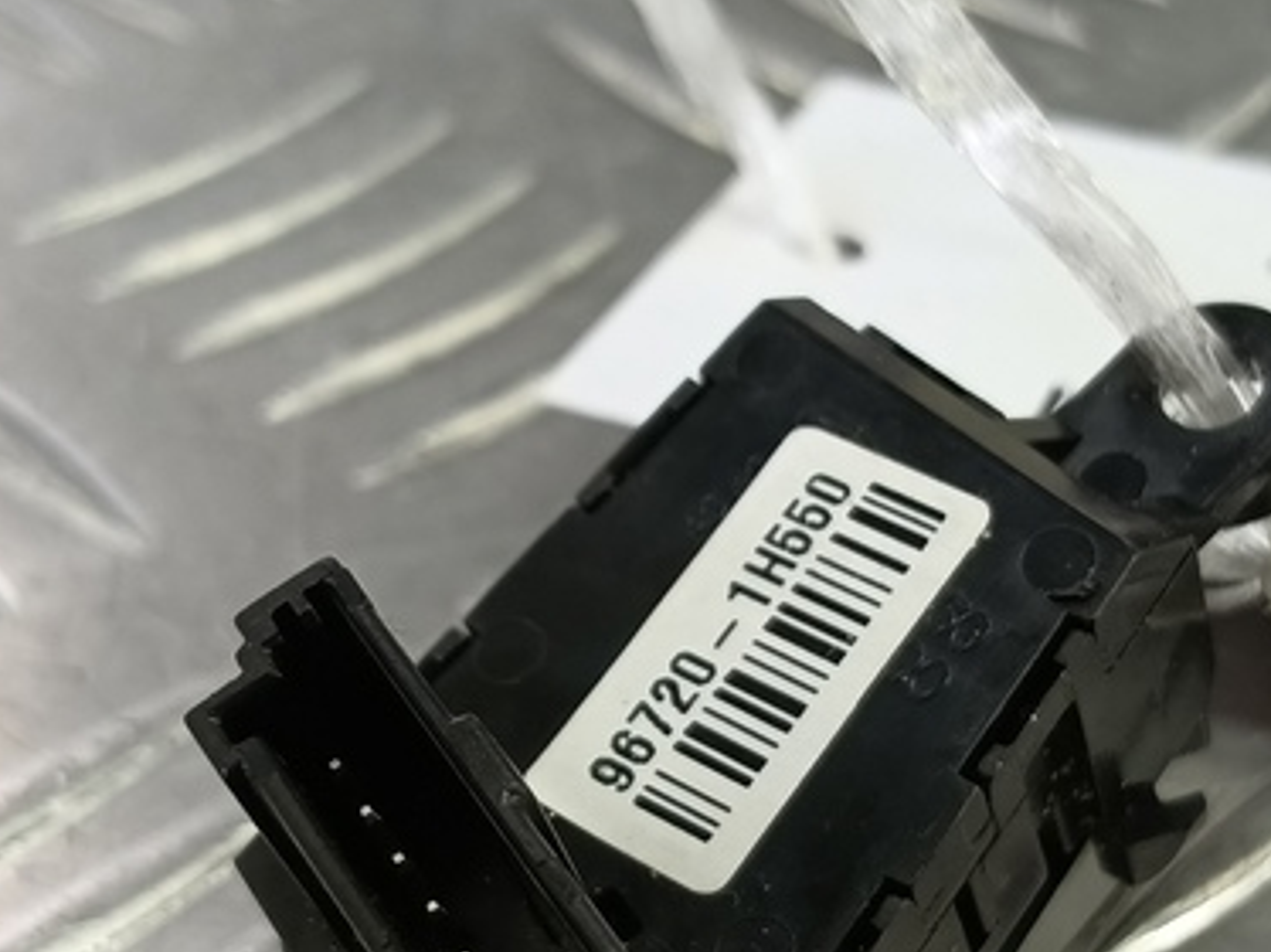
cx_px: 765
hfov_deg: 30.7
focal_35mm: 63
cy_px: 721
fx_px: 2312
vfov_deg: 23.0
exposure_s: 1/50
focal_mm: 4.11
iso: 126
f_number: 1.6
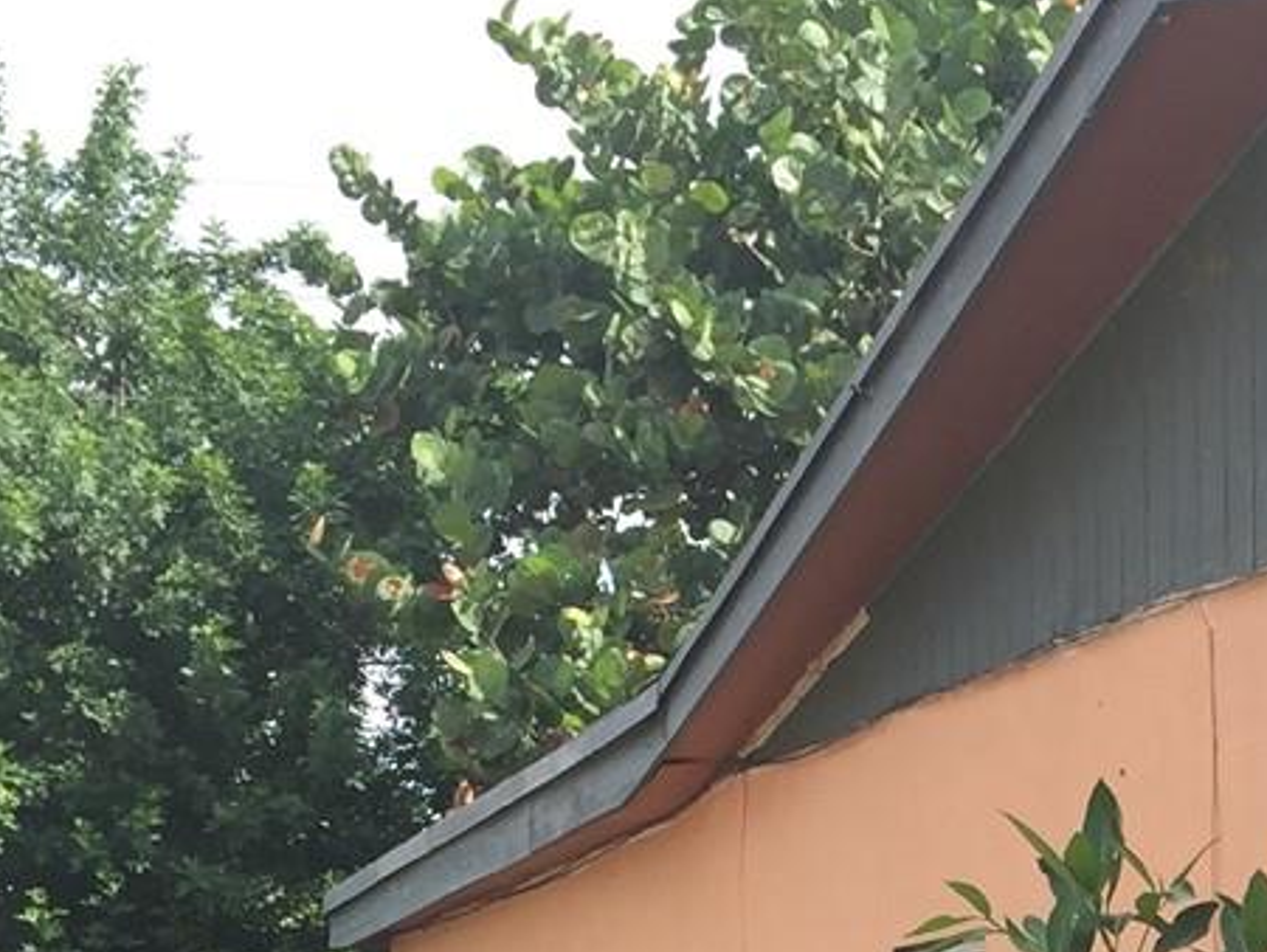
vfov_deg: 13.7
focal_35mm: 103
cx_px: 1571
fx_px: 3772
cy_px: 1346
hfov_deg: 18.0
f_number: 2.2
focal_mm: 4.15
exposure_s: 1/732
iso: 32
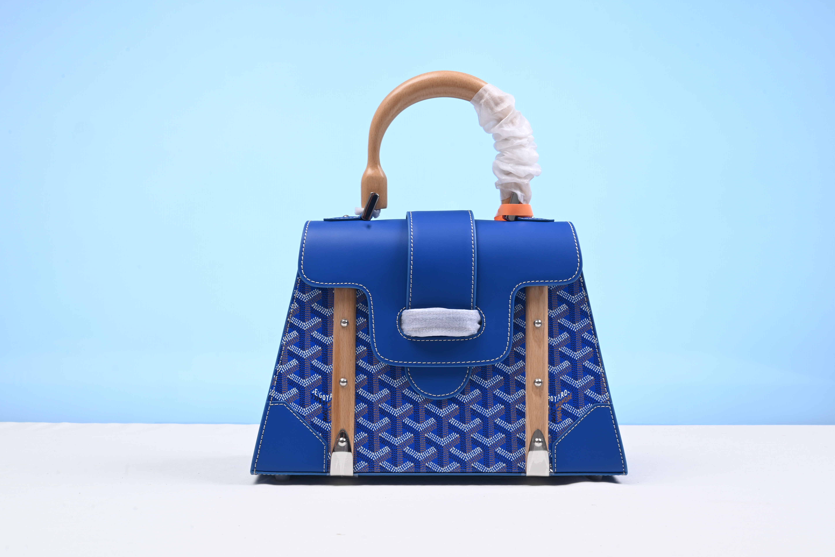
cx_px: 421
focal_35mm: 43
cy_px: 280
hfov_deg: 45.4
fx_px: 998
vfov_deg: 31.2
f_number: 16
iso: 100
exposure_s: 1/2
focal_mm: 41
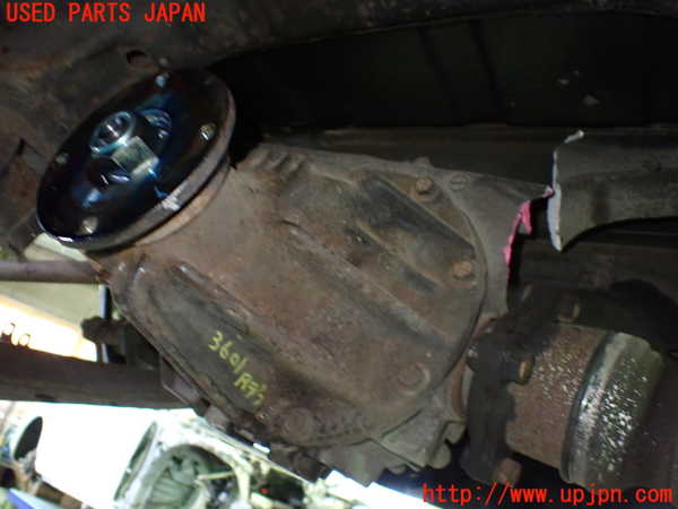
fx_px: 588
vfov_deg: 46.8
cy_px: 254
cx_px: 339
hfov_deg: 60.0
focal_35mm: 30
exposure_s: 1/30
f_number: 2.3
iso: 1000
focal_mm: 5.4
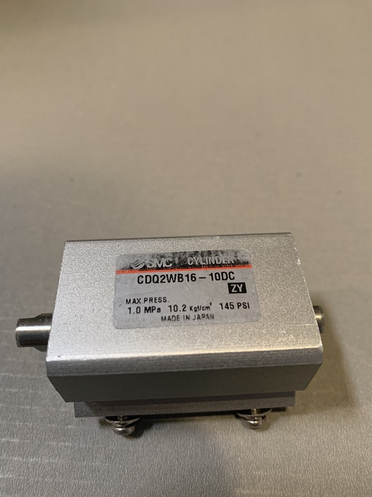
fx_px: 373
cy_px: 248
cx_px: 186
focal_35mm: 26
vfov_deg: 67.3
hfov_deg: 53.1
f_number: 1.8
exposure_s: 1/50
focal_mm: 4.25
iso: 400
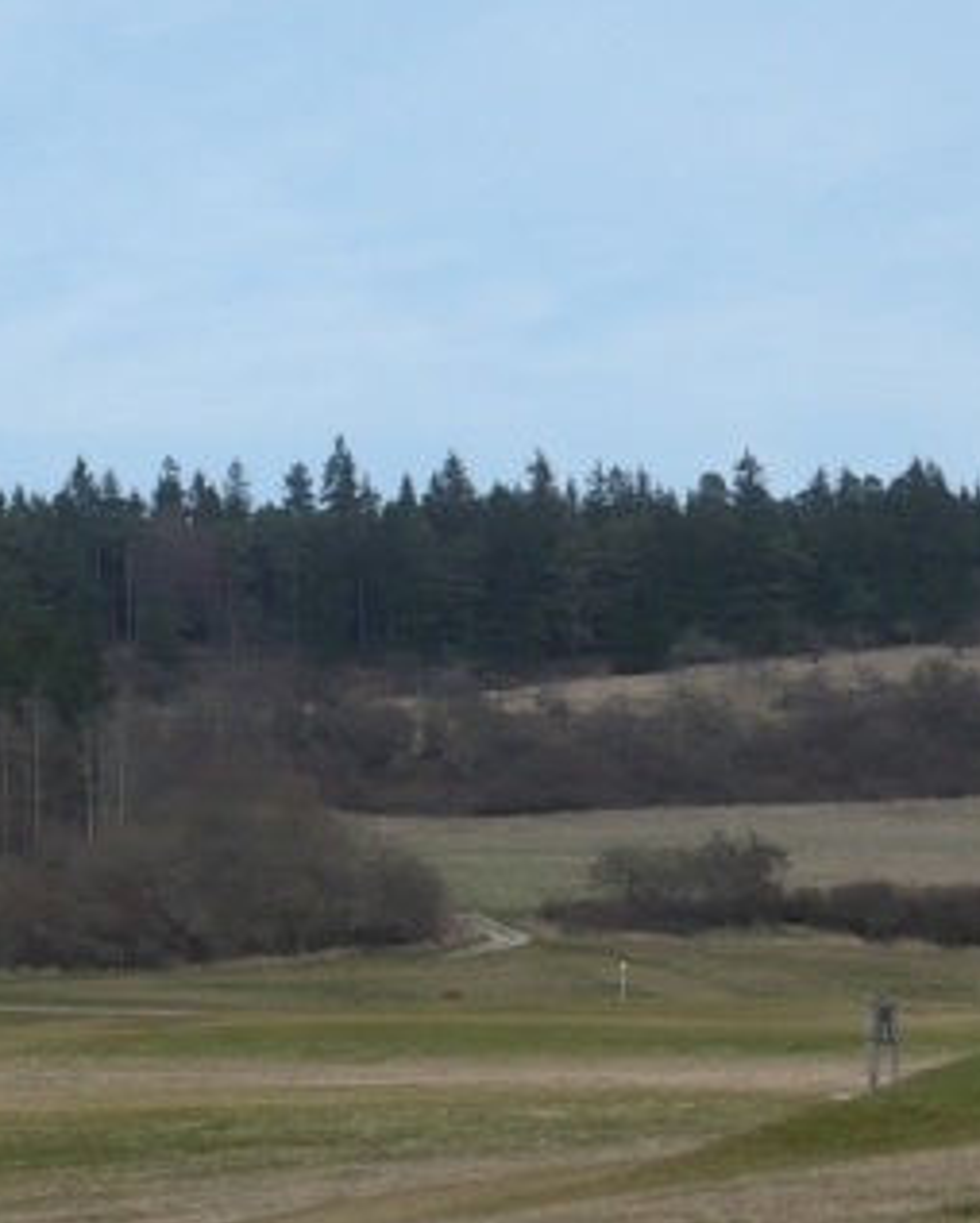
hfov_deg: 12.2
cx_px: 176
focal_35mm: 126
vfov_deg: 15.3
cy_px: 561
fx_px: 4564
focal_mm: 9.9
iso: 100
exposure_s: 1/160
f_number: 10
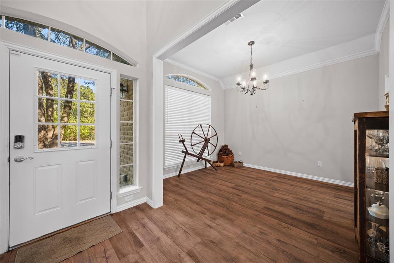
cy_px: 132
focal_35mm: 13
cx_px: 197
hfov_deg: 108.3
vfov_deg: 85.4
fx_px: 142
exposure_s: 1/3
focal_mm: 13
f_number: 8
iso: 400
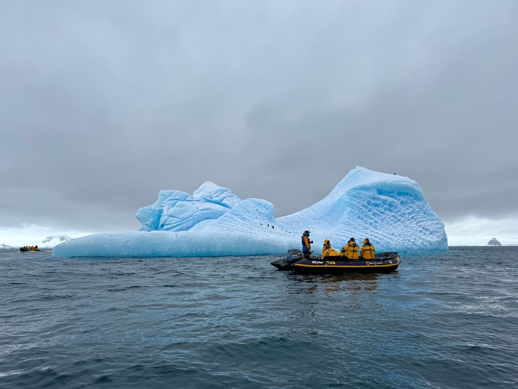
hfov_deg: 71.6
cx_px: 259
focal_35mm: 24
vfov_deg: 56.8
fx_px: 359
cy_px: 194
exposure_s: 1/2801
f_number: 1.78
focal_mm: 6.76
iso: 80
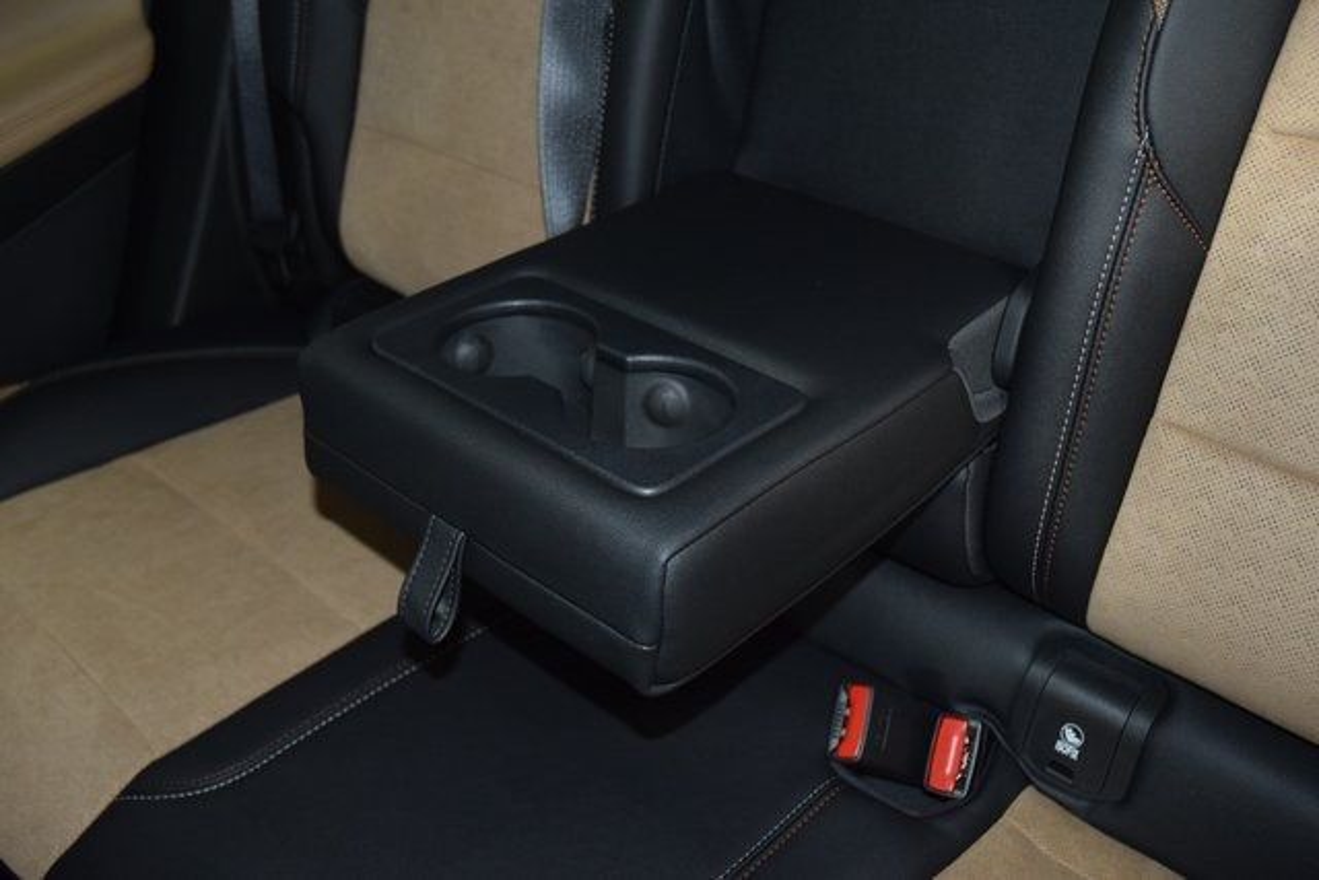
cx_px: 660
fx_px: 1319
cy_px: 440
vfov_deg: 36.9
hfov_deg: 53.1
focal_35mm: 36
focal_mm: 24
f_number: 3.8
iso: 1600
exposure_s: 1/40
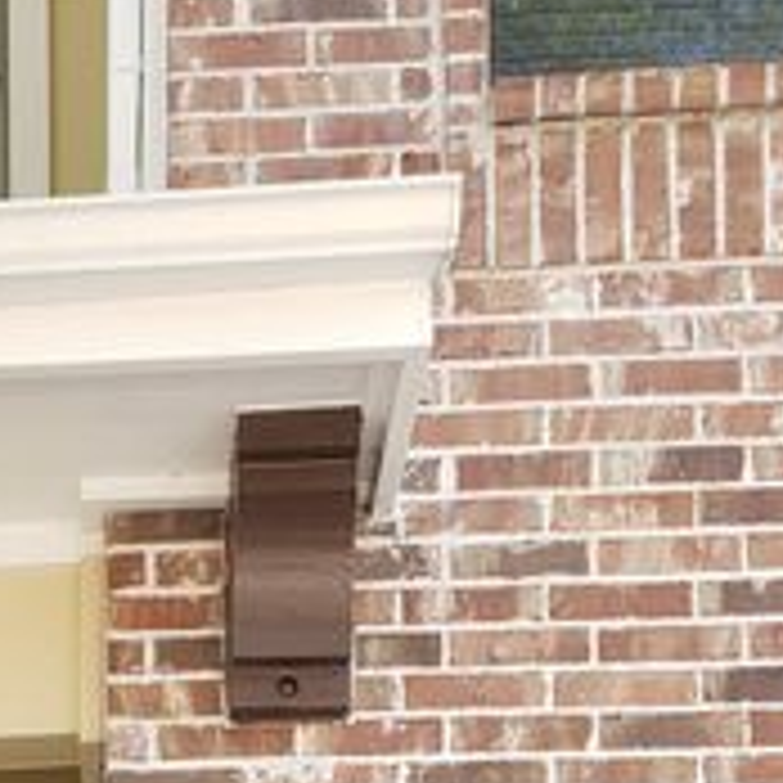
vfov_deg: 16.1
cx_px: -126
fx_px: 2252
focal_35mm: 88
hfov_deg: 18.8
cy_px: 1474
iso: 50
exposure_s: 1/134
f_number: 2.4
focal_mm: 4.3
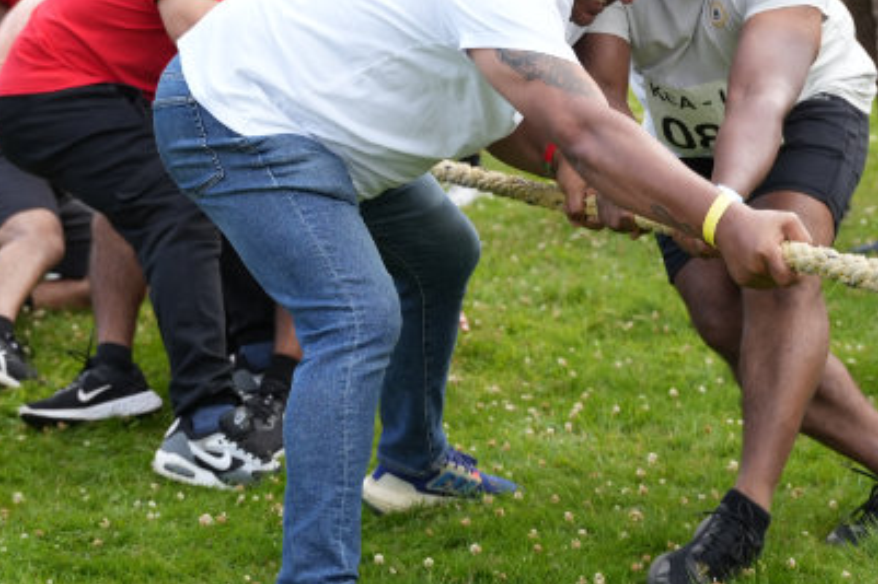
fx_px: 2633
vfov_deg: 12.7
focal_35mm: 108
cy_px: 233
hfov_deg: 18.9
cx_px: 438
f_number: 2.8
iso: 250
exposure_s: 1/800
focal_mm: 42.4
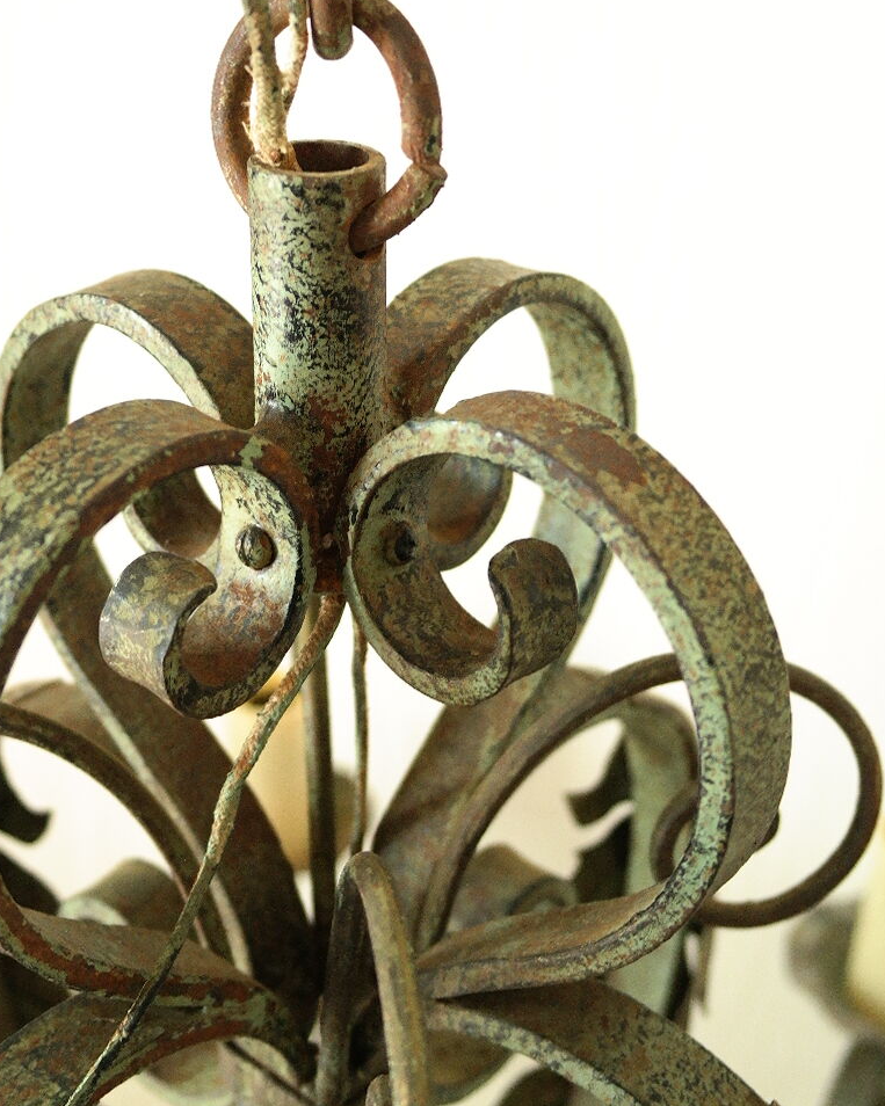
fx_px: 1670
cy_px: 365
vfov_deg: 36.3
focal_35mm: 51
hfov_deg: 29.5
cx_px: 318
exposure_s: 1/40
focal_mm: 20
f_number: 5.6
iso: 800
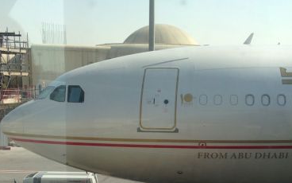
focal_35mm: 57
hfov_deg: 35.6
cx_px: 171
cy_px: 153
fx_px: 454
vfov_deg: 22.4
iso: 50
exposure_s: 1/542
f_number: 2.4
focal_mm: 4.13
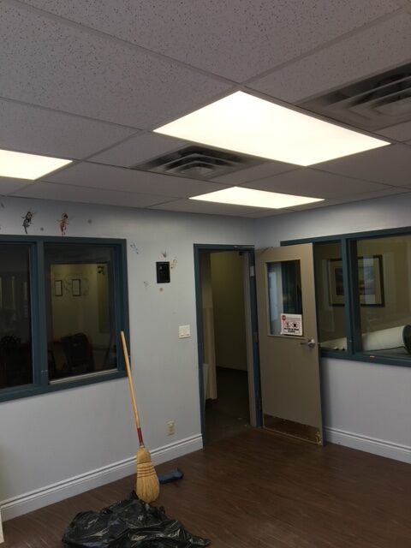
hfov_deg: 48.2
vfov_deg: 61.7
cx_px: 206
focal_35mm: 29
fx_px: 459
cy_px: 274
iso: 25
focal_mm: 4.15
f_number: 2.2
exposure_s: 1/40
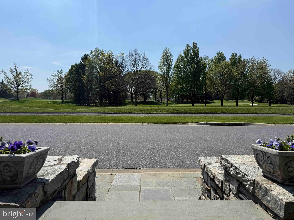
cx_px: 147
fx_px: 204
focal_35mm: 24
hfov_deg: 71.6
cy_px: 110
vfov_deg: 56.8
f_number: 1.78
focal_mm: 6.76
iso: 80
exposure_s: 1/7353
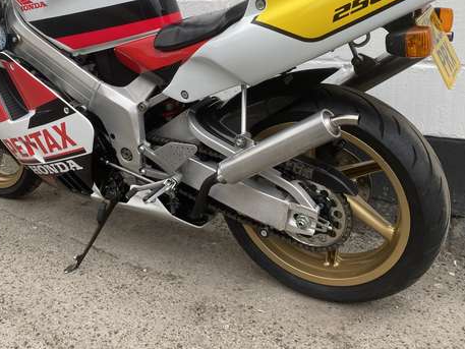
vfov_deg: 38.2
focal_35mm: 37
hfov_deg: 50.0
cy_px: 110
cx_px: 200
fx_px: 497
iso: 32
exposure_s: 1/447
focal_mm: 4.25
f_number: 1.8
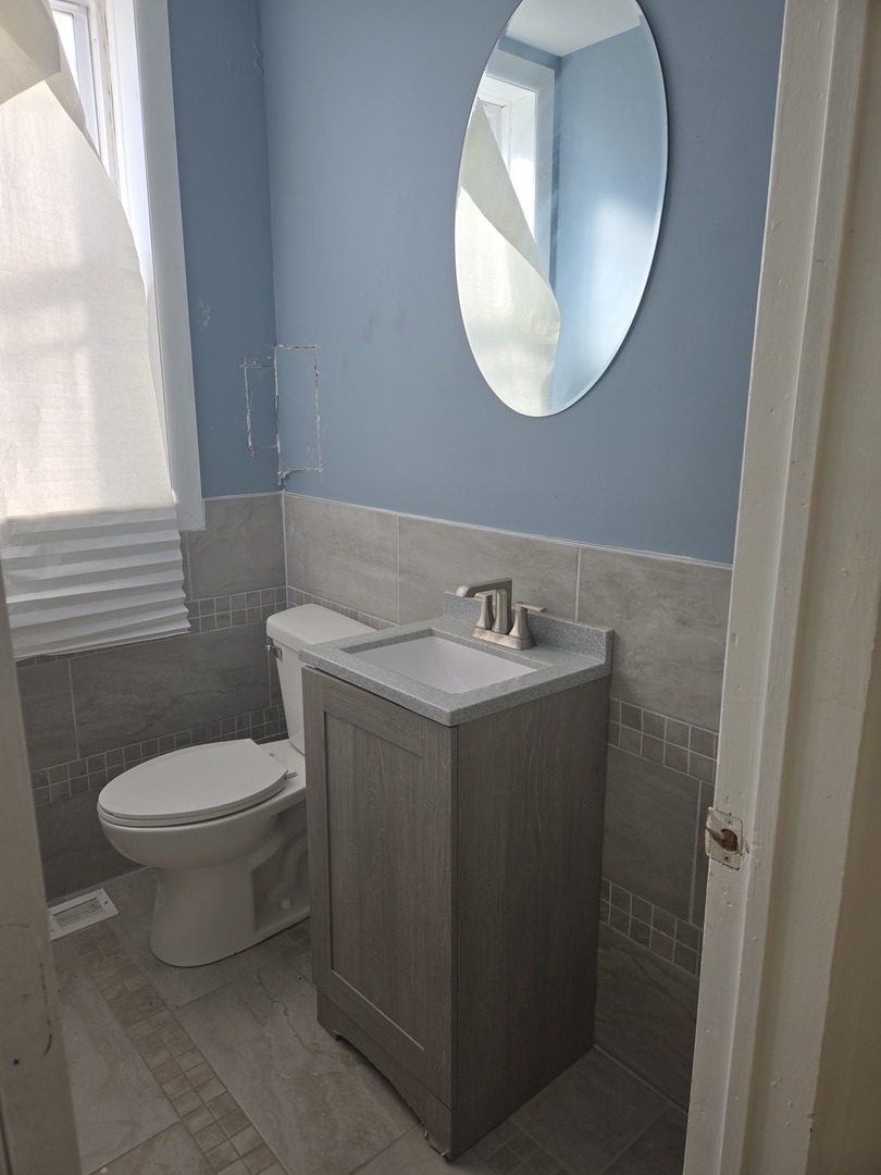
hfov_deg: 58.9
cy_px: 588
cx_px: 440
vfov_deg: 73.9
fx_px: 780
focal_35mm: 23
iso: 25
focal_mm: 5.4
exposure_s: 1/175
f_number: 1.8
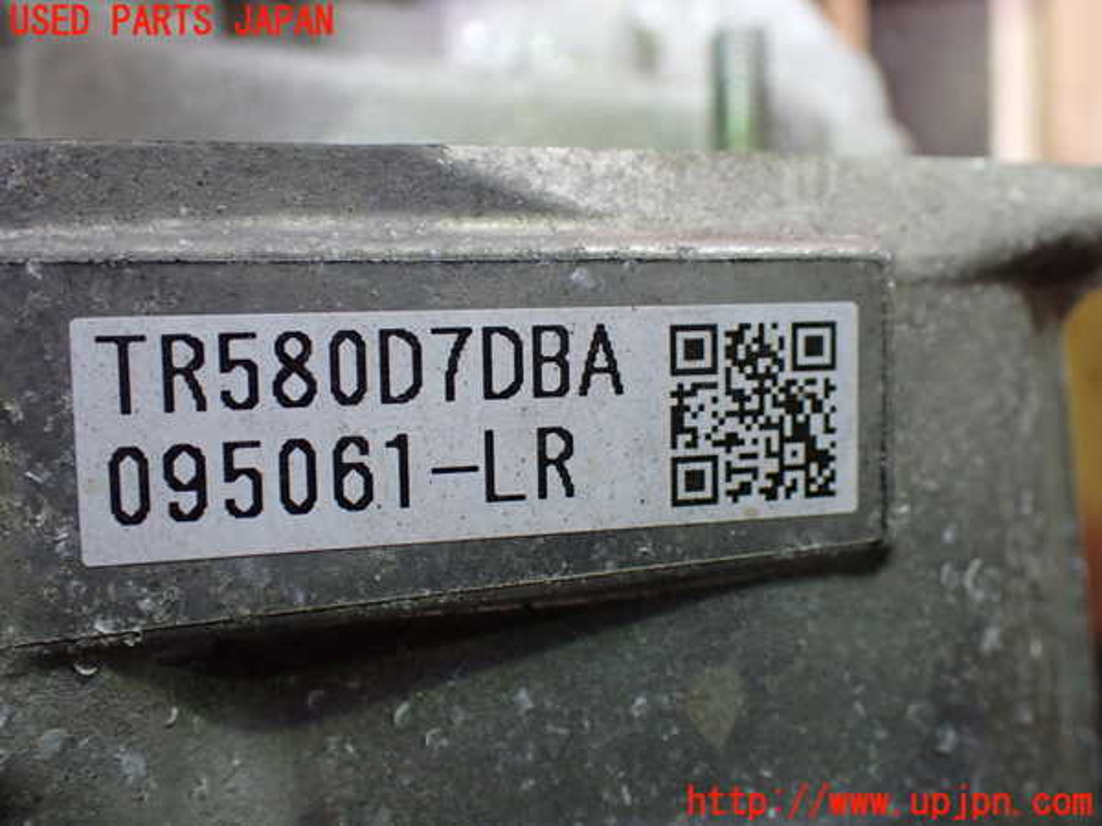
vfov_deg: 37.7
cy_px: 413
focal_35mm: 38
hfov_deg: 49.0
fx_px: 1210
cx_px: 551
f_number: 2.7
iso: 800
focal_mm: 6.83
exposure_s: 1/40
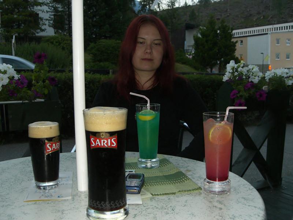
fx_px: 322
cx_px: 146
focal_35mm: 38
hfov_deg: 49.0
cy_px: 110
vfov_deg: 37.7
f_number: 3.1
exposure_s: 1/60
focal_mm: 6.3
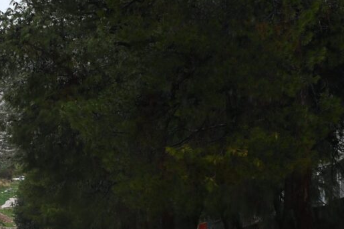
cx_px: 6
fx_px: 1070
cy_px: 172
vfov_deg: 12.2
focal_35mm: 112
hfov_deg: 17.9
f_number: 6.3
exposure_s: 1/500
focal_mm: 54
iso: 2000
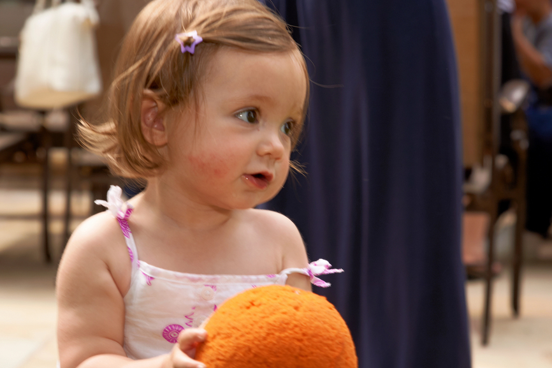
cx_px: 295
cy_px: 256
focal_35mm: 131
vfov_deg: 10.5
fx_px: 2008
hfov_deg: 15.7
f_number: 5.6
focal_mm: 70
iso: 100
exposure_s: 1/80
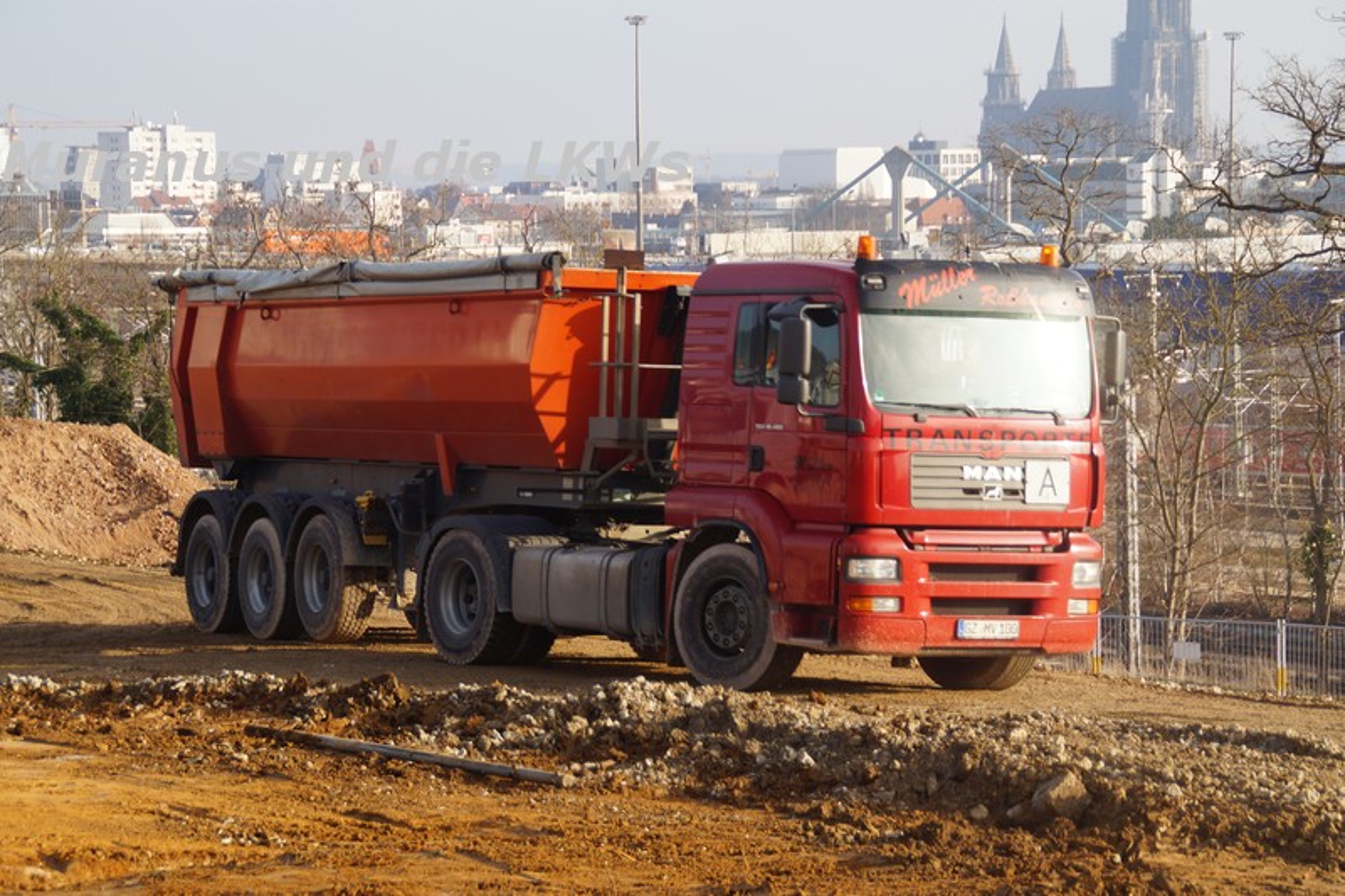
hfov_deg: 17.1
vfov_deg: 11.4
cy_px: 448
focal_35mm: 120
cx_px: 672
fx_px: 4482
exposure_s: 1/160
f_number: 6.3
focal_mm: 80
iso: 100
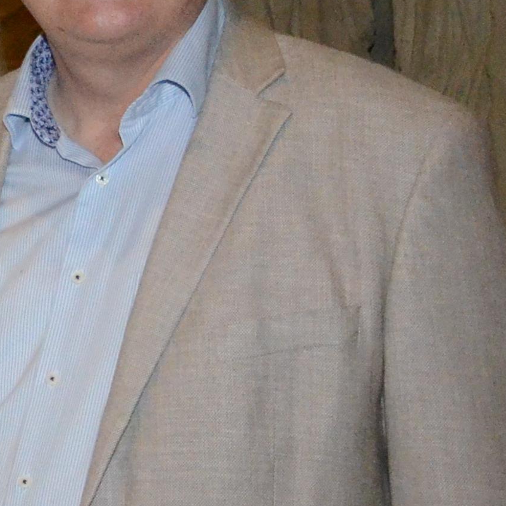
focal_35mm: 163
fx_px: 2696
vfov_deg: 10.7
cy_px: 97
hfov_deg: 9.6
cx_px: -676
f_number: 3.8
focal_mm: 22
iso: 4000
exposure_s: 1/250
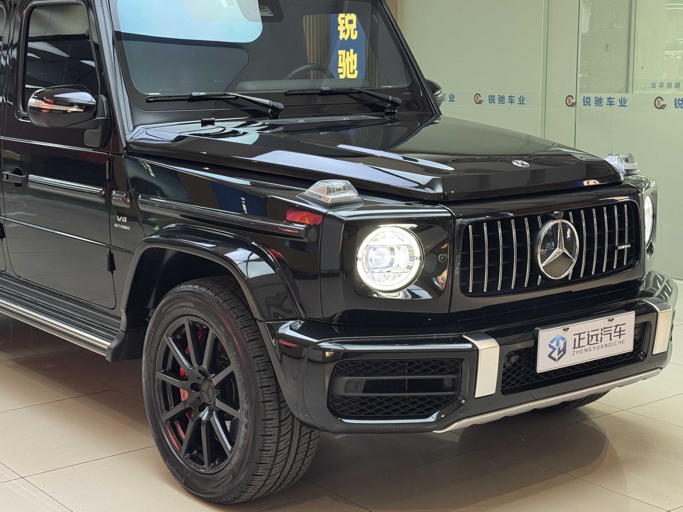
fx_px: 1164
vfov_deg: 24.8
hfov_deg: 32.6
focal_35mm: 59
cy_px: 222
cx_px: 270
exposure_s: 1/50
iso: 200
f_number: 1.78
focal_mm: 6.76
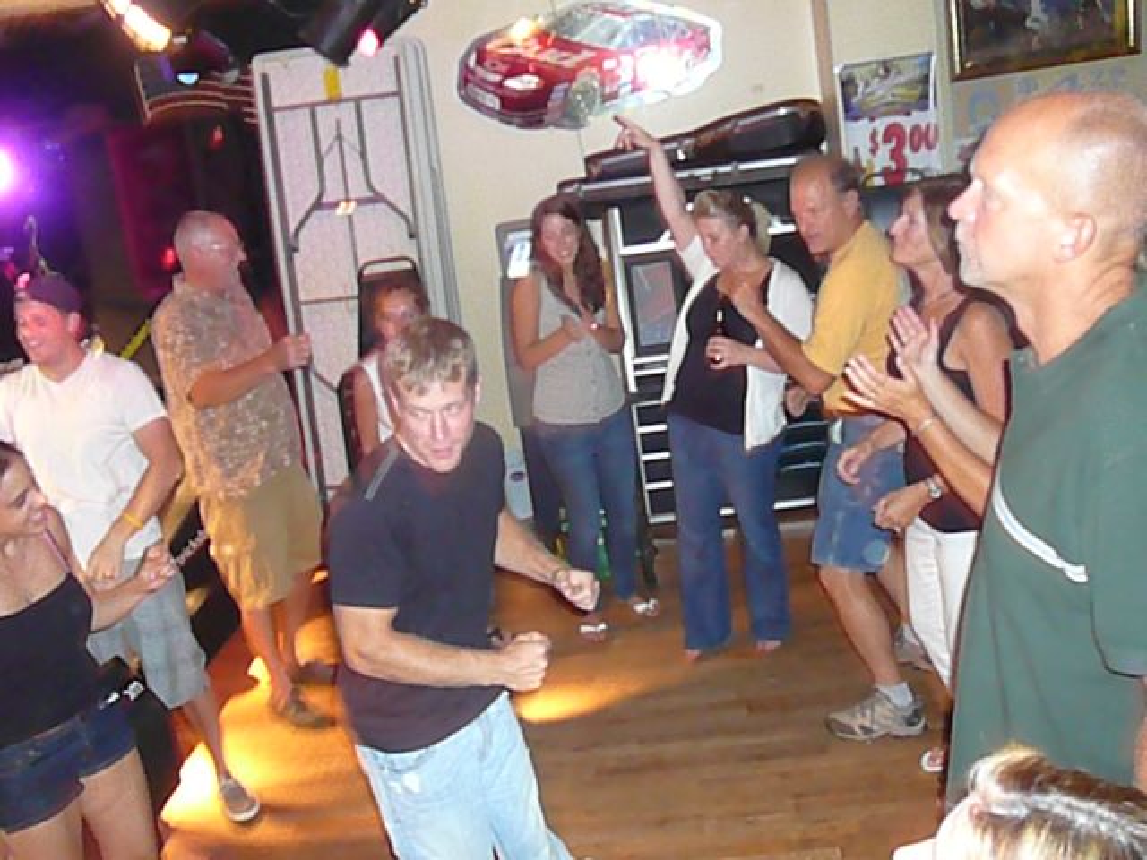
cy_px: 430
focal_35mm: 35
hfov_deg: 52.6
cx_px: 574
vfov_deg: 40.7
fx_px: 1160
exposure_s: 1/8
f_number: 2.8
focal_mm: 5.2
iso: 800
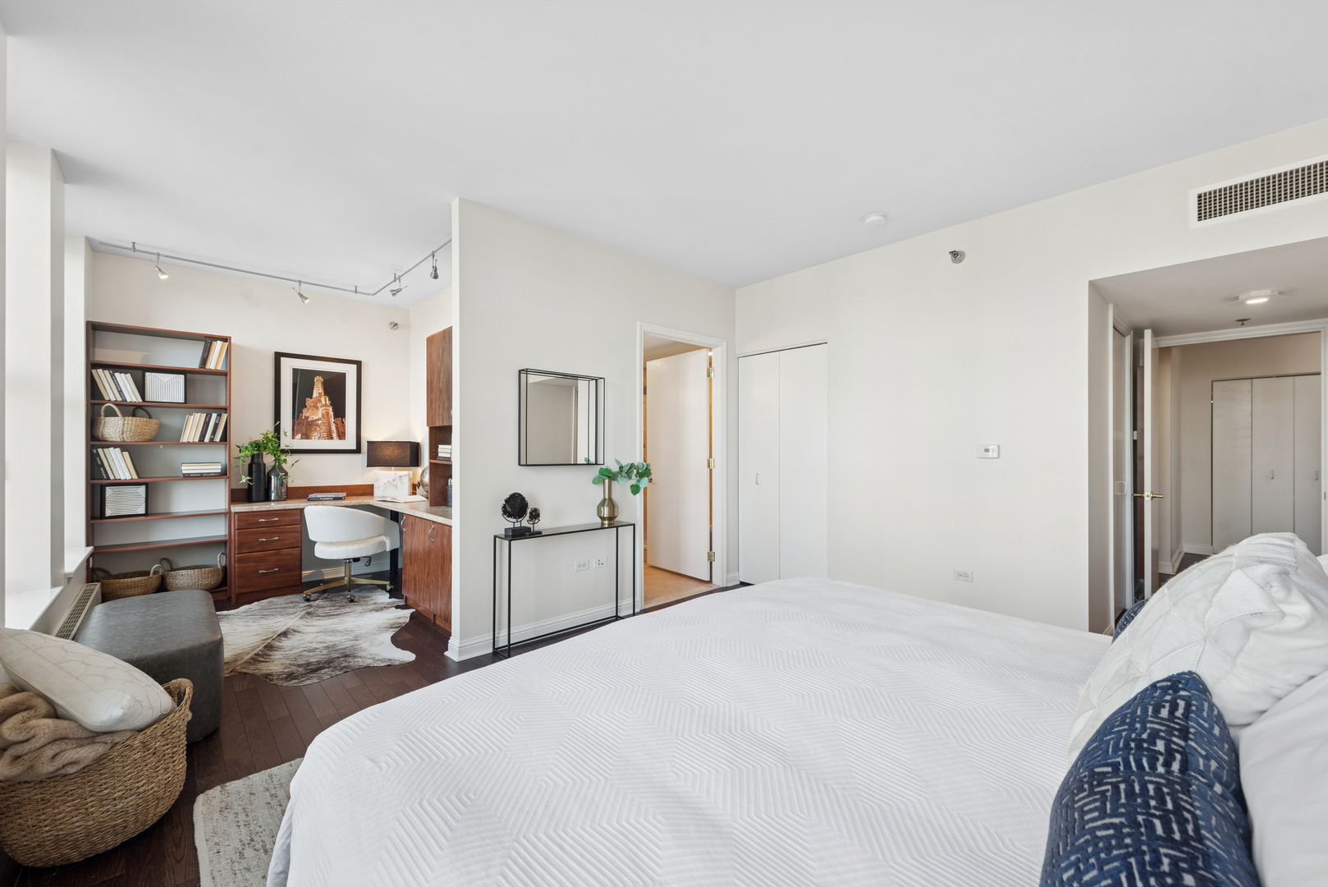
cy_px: 444
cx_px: 664
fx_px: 517
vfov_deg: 81.3
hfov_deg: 104.2
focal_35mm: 14
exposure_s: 1/20
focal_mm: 14
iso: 200
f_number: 8
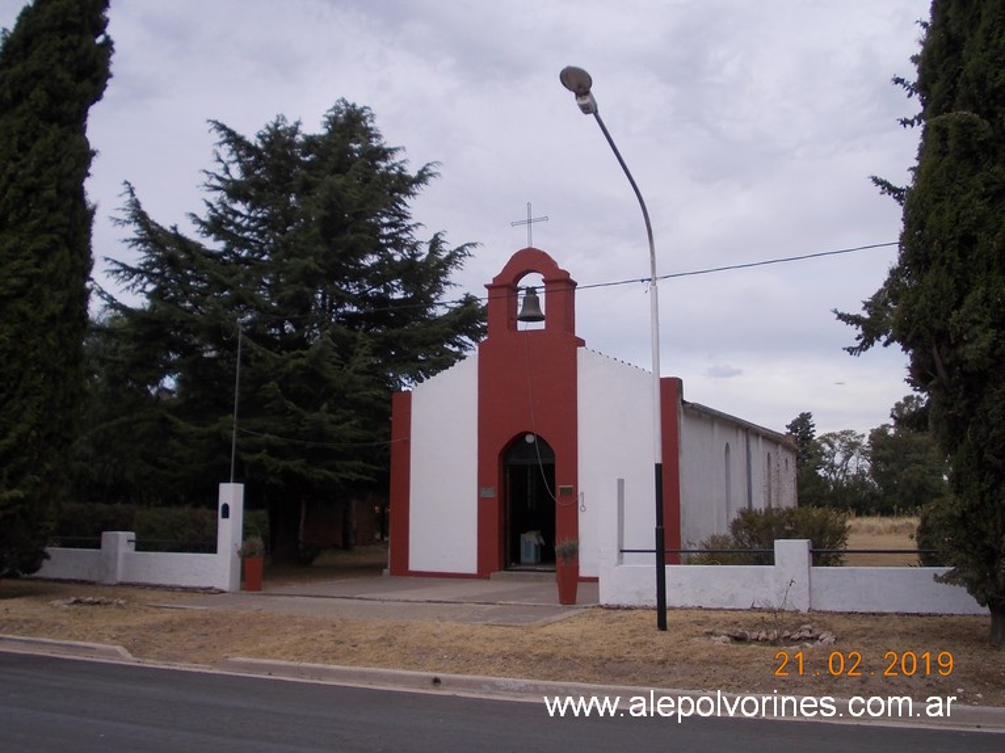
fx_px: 1103
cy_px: 376
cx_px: 502
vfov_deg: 37.7
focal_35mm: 38
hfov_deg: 49.0
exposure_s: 1/500
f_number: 3.1
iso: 80
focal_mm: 5.3
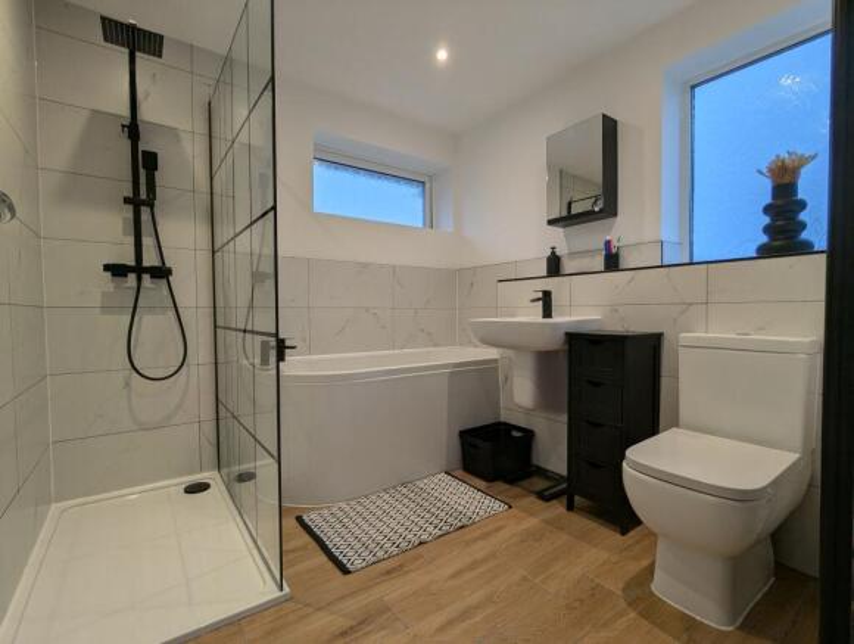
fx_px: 395
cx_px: 427
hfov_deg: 94.4
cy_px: 322
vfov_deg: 78.3
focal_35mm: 16
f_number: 2.2
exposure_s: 1/103
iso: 50
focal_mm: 2.35
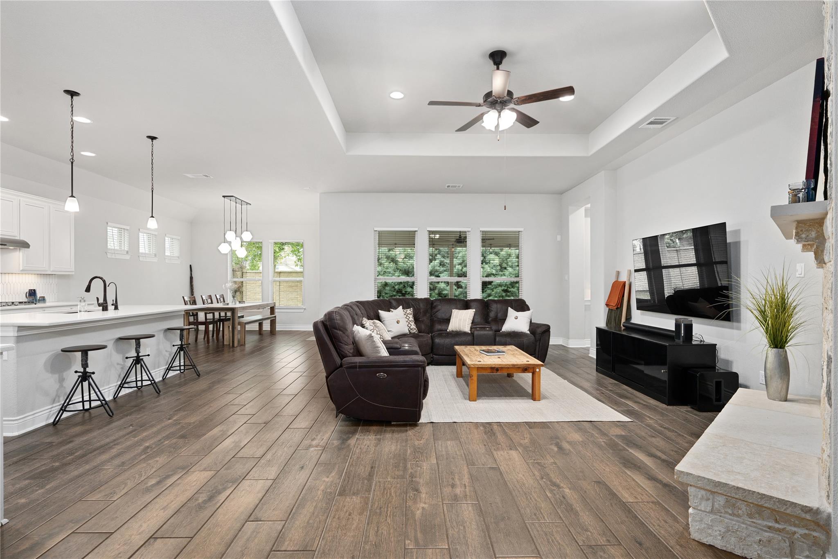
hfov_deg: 91.6
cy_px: 280
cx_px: 419
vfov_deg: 68.9
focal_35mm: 18
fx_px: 407
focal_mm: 17.5
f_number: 8
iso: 800
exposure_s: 1/13
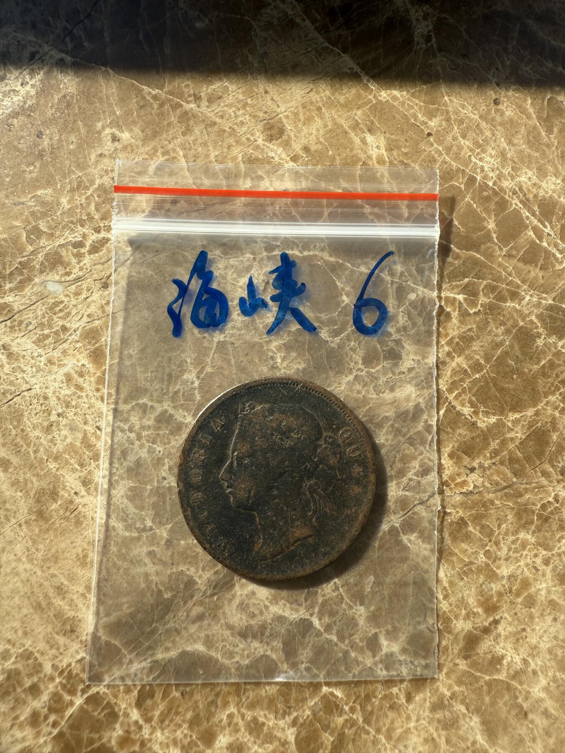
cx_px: 282
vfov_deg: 71.6
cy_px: 376
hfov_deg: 56.8
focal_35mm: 24
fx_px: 522
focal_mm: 2.22
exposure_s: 1/755
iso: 40
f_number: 2.2
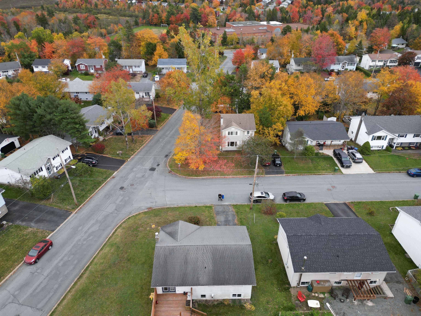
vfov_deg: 56.8
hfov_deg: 71.6
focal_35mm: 24
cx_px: 210
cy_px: 158
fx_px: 292
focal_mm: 6.72
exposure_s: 1/400
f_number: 1.7
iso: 100
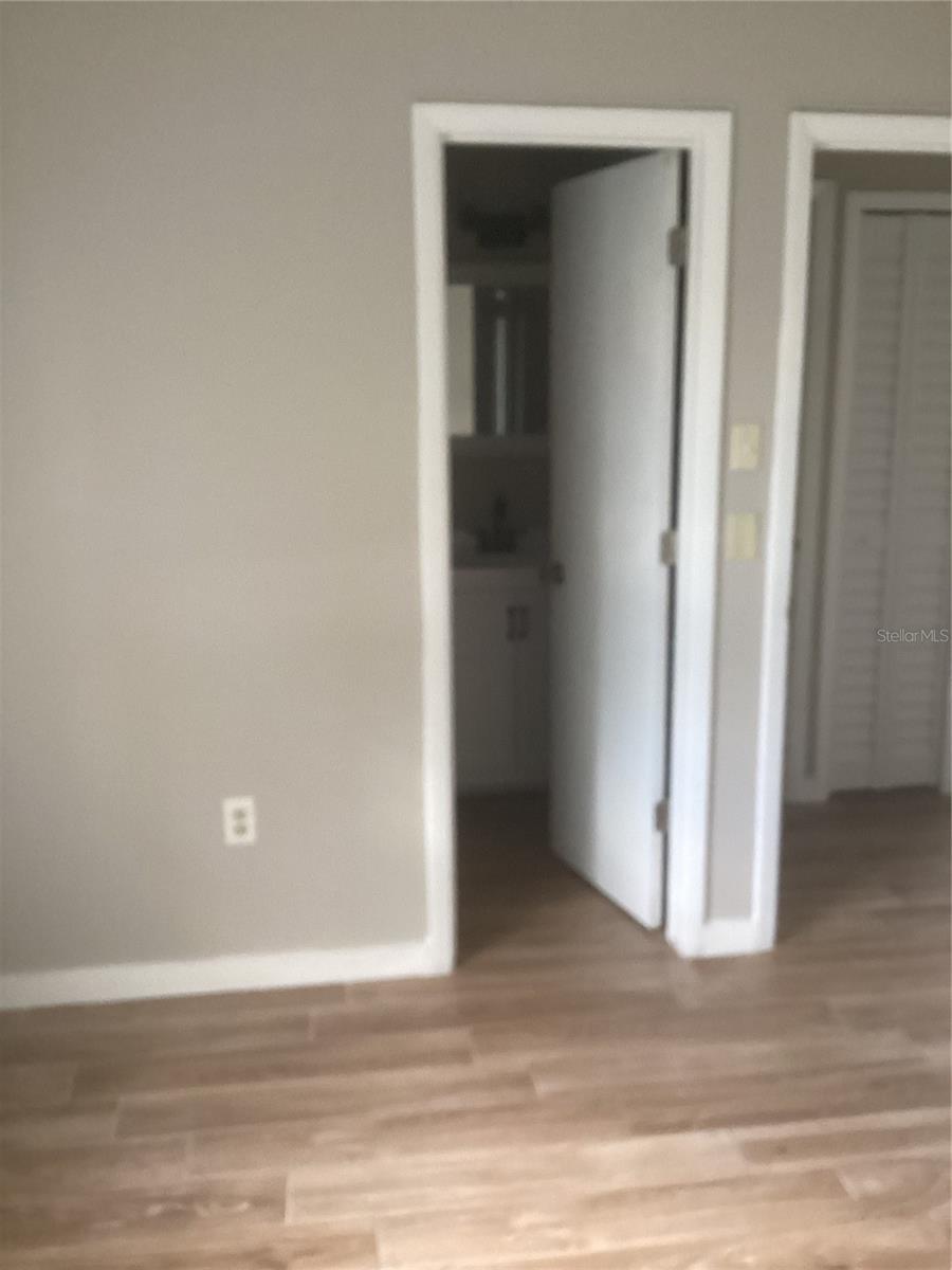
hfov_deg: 45.4
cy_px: 635
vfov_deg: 58.4
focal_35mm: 31
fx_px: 1137
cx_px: 476
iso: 320
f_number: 2.4
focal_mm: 3.3
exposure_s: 1/60
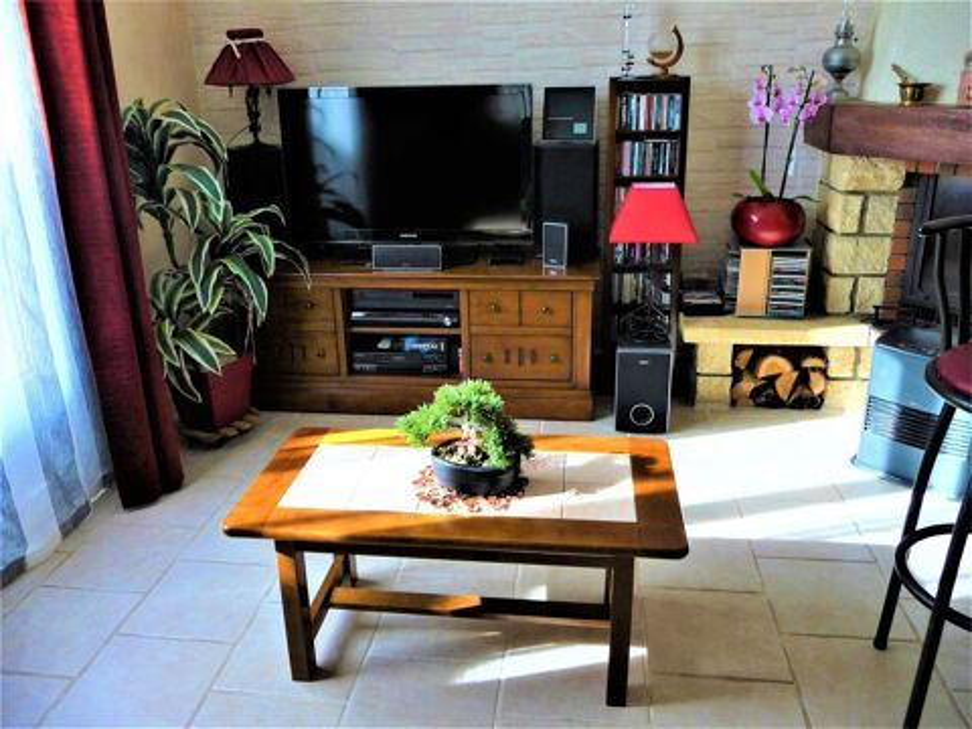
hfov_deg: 63.4
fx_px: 786
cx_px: 486
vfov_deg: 49.7
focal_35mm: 28
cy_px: 364
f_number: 3.3
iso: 100
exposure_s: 1/80
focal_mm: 4.7
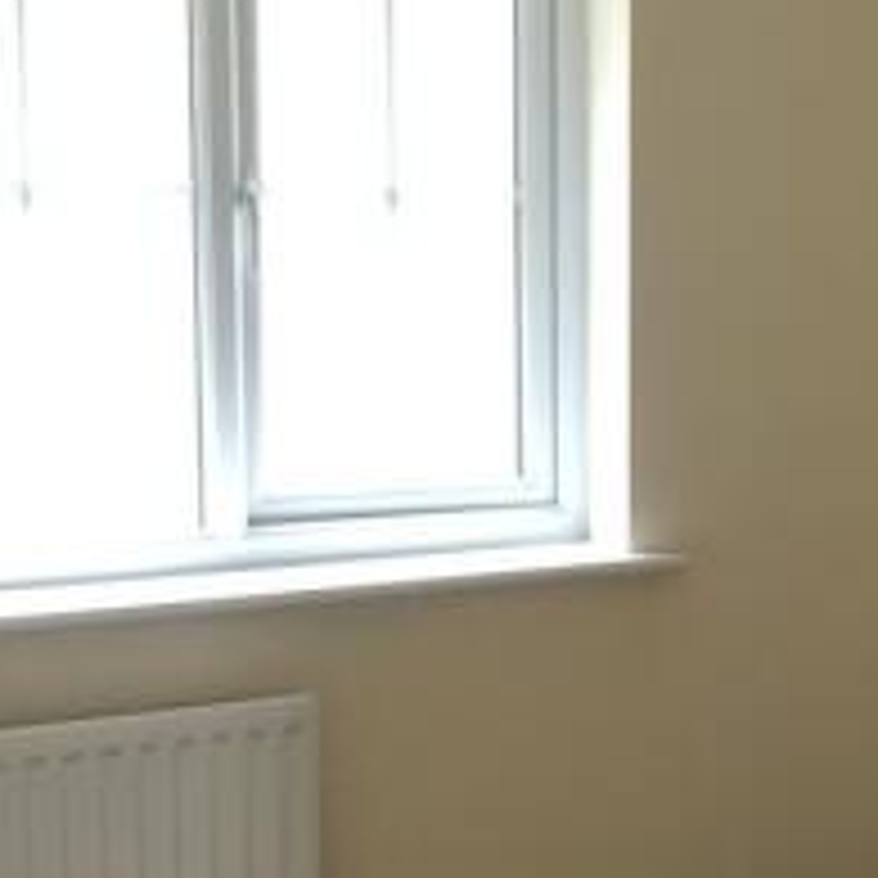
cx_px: 804
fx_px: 2124
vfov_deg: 23.3
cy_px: 516
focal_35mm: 74
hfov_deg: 22.7
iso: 50
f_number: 1.8
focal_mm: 4
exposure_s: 1/17
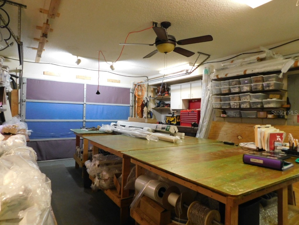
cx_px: 150
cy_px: 112
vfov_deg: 58.9
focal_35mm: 23
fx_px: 199
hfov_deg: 73.9
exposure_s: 1/15
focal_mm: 4
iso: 400
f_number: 3
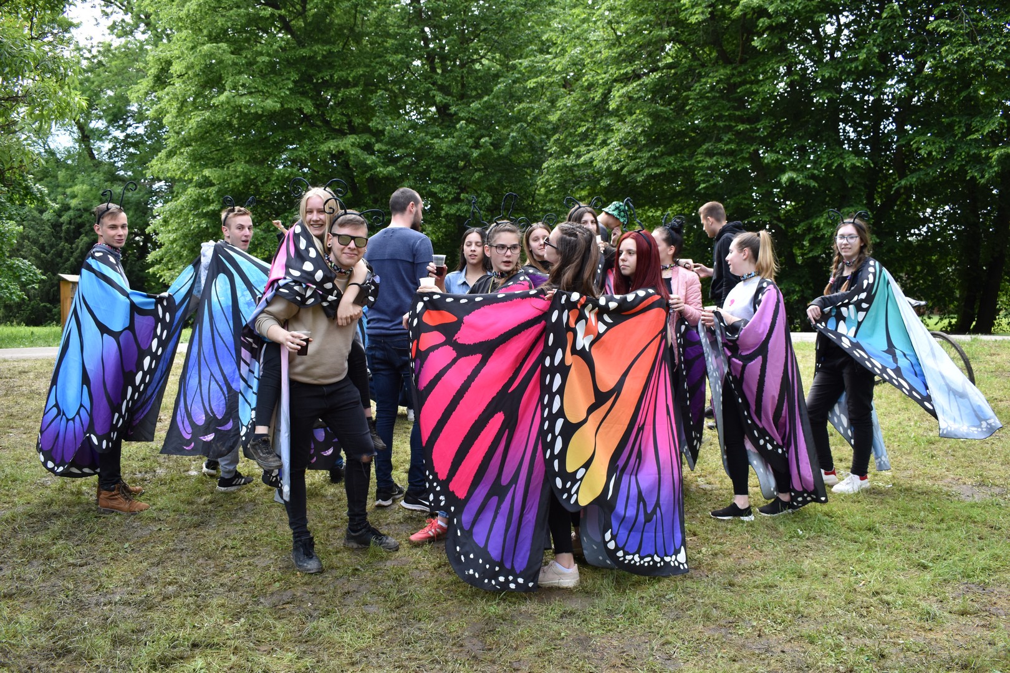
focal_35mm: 32
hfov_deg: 59.5
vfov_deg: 41.7
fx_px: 884
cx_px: 505
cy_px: 336
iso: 400
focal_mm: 21
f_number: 5.6
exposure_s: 1/250
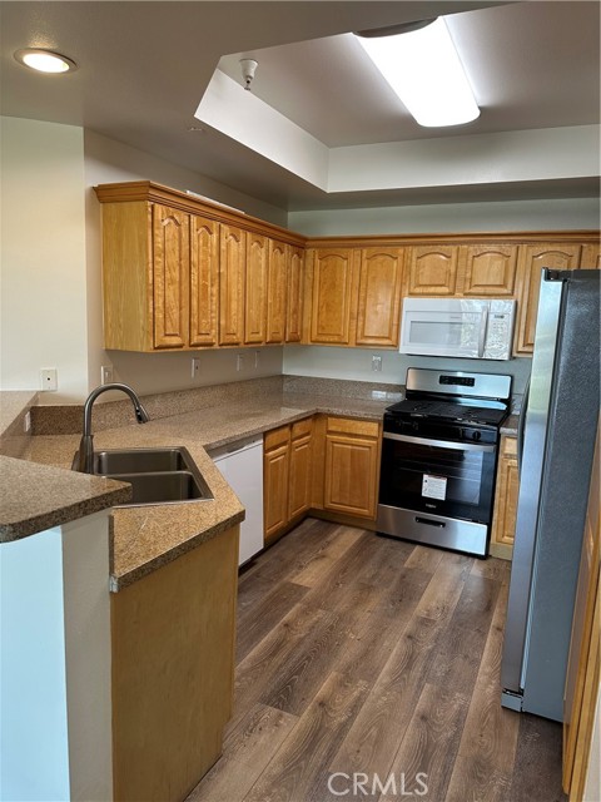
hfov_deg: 56.8
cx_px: 300
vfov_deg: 71.6
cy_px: 401
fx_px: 556
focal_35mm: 24
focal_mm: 6.86
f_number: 1.78
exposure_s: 1/120
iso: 125
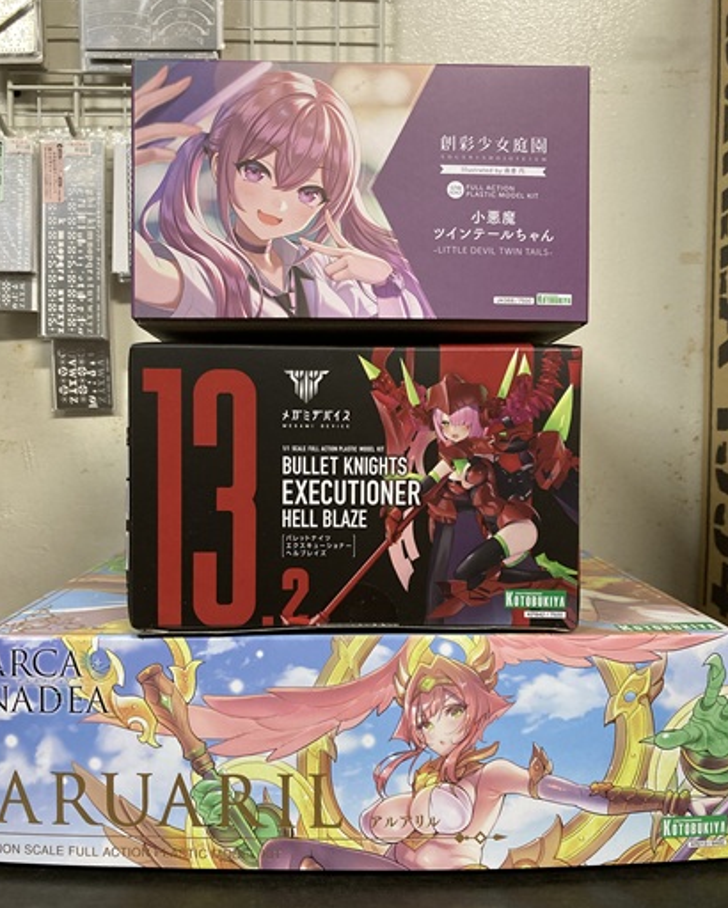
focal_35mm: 32
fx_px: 861
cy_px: 479
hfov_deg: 45.8
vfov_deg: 55.6
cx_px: 350
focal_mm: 3.99
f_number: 1.8
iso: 160
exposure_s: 1/60
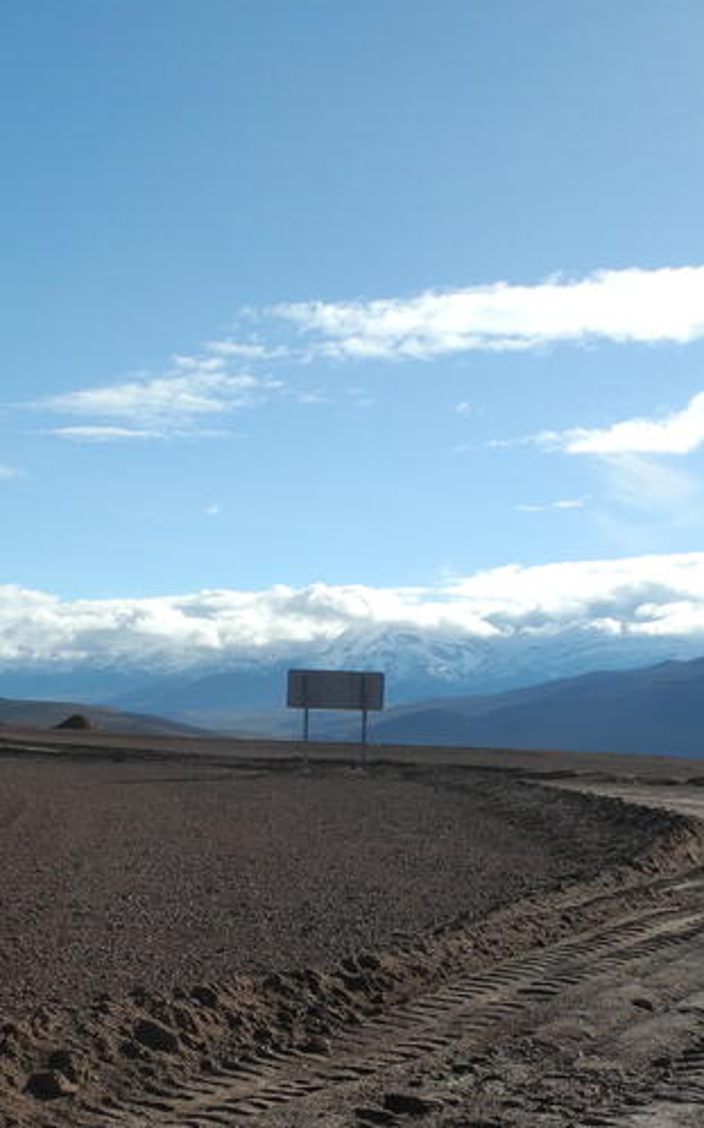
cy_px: 784
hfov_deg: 20.3
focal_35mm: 61
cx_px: -72
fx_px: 1874
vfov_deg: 33.1
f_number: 4.5
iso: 100
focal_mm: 6
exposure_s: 1/800
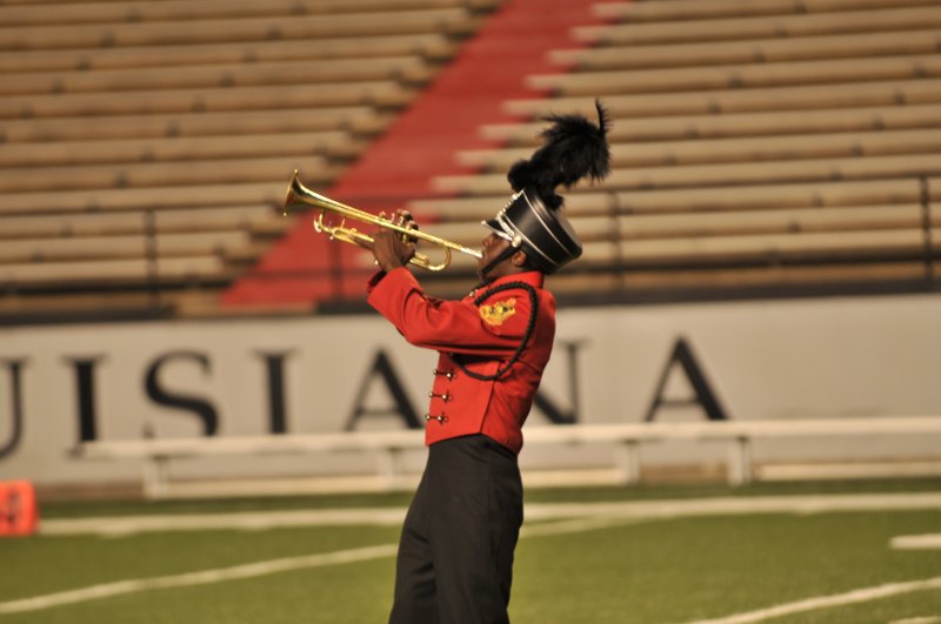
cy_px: 312
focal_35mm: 300
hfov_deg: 6.9
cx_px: 470
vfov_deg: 4.6
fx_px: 7831
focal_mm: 200
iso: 200
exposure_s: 1/80
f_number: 2.8
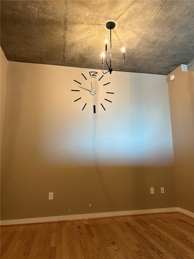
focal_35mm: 24
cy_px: 130
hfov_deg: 56.8
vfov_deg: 71.6
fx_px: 179
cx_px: 97
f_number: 1.78
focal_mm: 6.86
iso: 250
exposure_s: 1/60
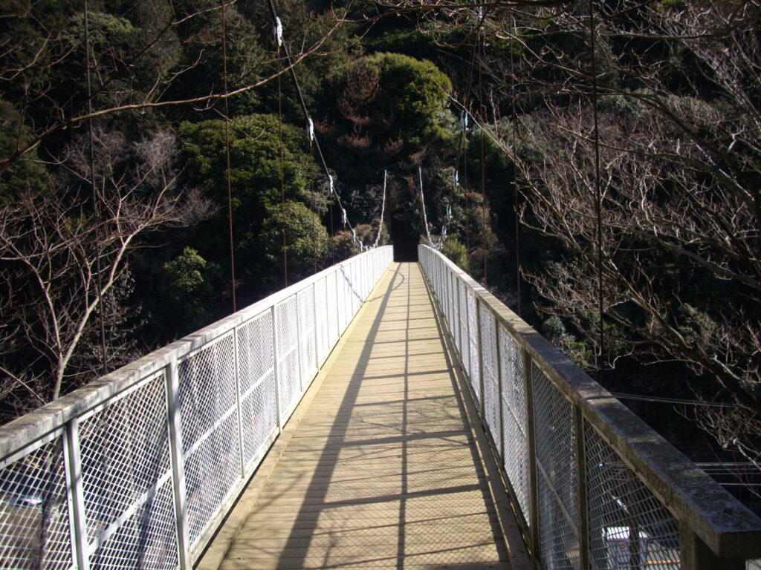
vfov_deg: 38.7
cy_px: 285
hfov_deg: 50.1
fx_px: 813
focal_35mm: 37
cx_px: 380
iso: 100
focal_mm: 6.2
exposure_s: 1/250
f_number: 5.6
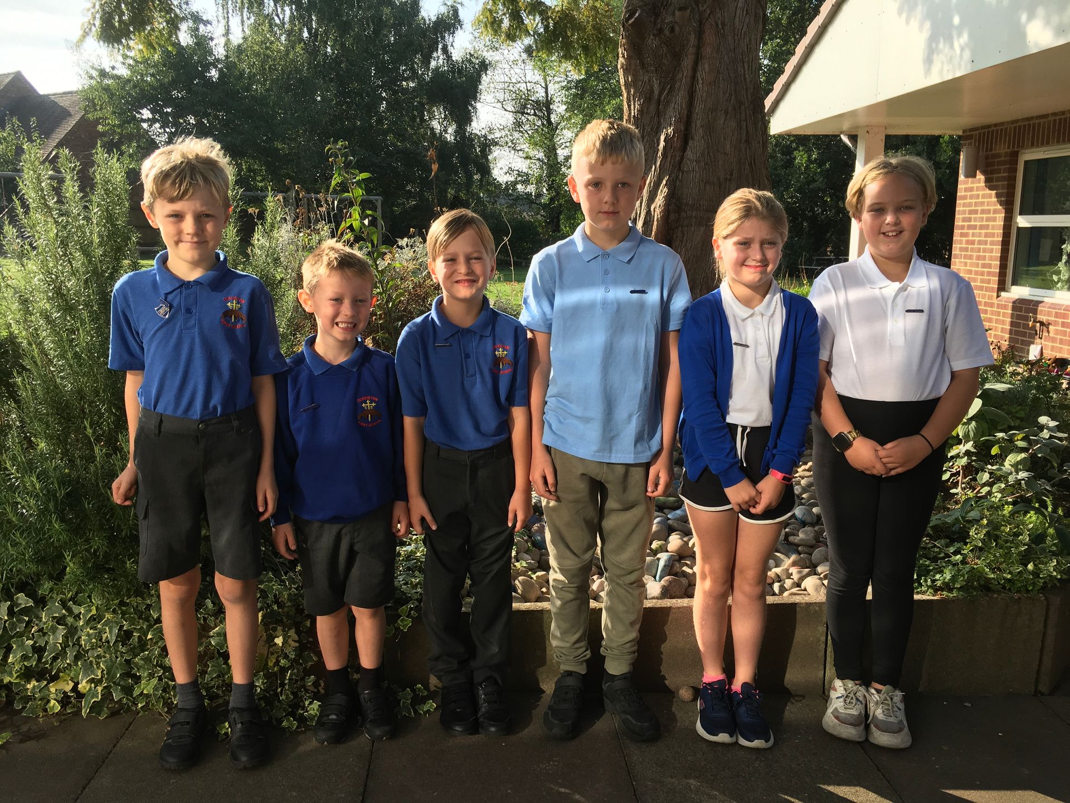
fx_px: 896
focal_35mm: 29
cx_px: 535
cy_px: 402
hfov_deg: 61.7
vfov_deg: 48.2
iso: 25
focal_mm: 4.15
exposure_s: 1/523
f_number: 2.2
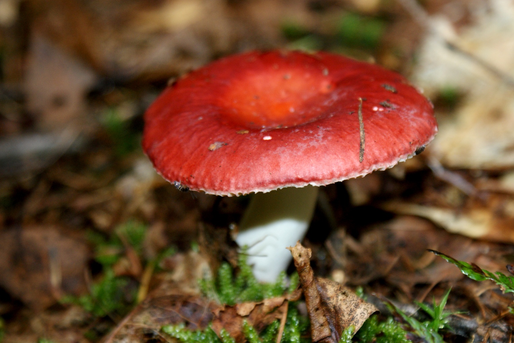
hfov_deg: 22.4
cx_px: 255
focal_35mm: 91
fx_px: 1299
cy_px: 170
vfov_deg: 15.0
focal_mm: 60
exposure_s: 1/100
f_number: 6.3
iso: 400
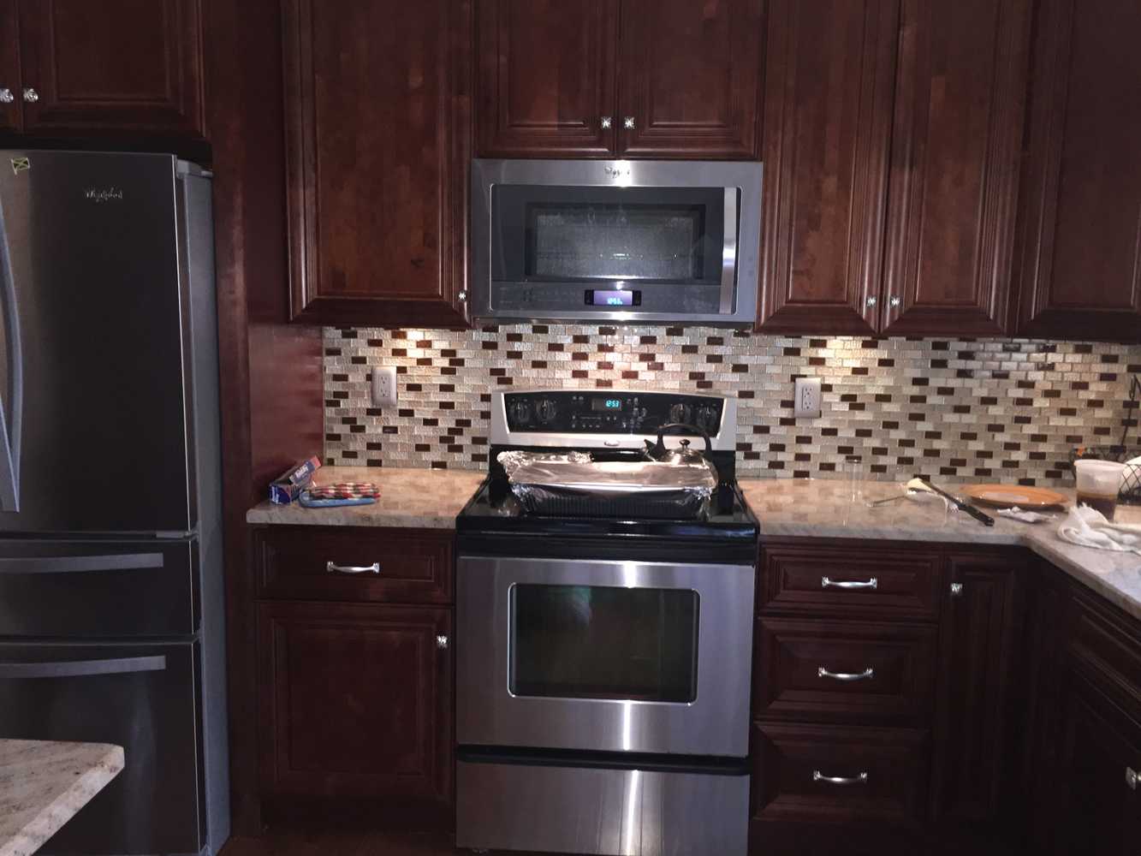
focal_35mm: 29
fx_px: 956
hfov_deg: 61.7
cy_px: 428
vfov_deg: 48.2
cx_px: 570
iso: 160
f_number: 2.2
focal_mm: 4.15
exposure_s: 1/16
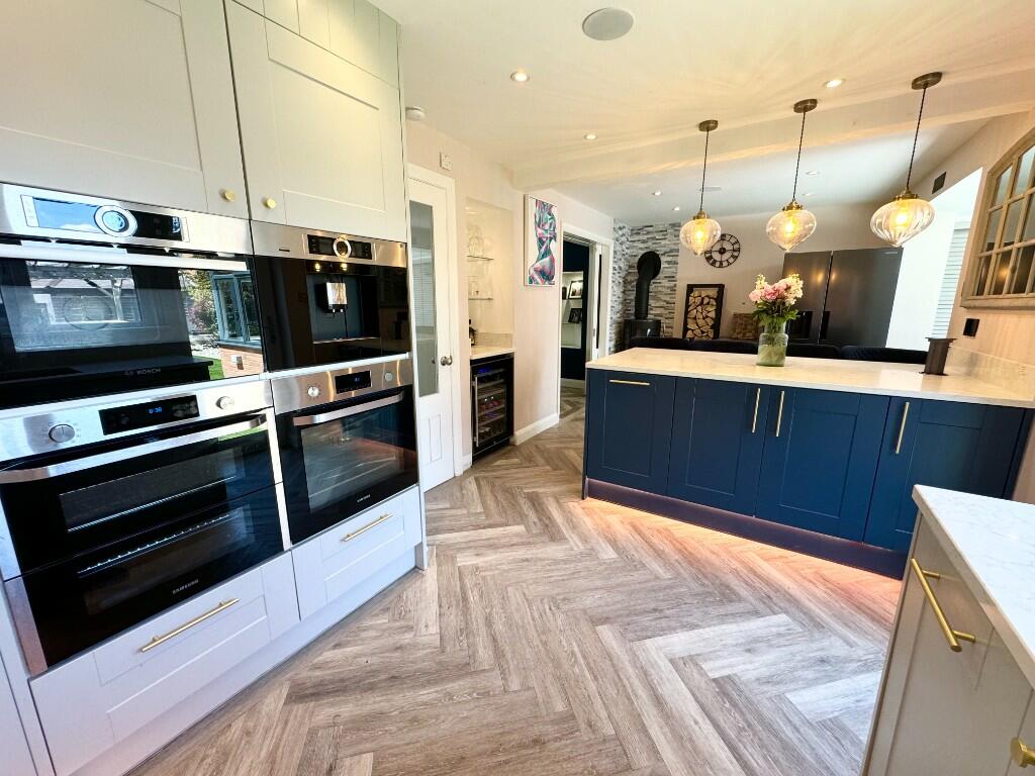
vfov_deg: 85.7
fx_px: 419
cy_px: 388
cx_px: 518
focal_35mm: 14
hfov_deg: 102.1
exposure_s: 1/100
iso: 160
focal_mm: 2.22
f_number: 2.2
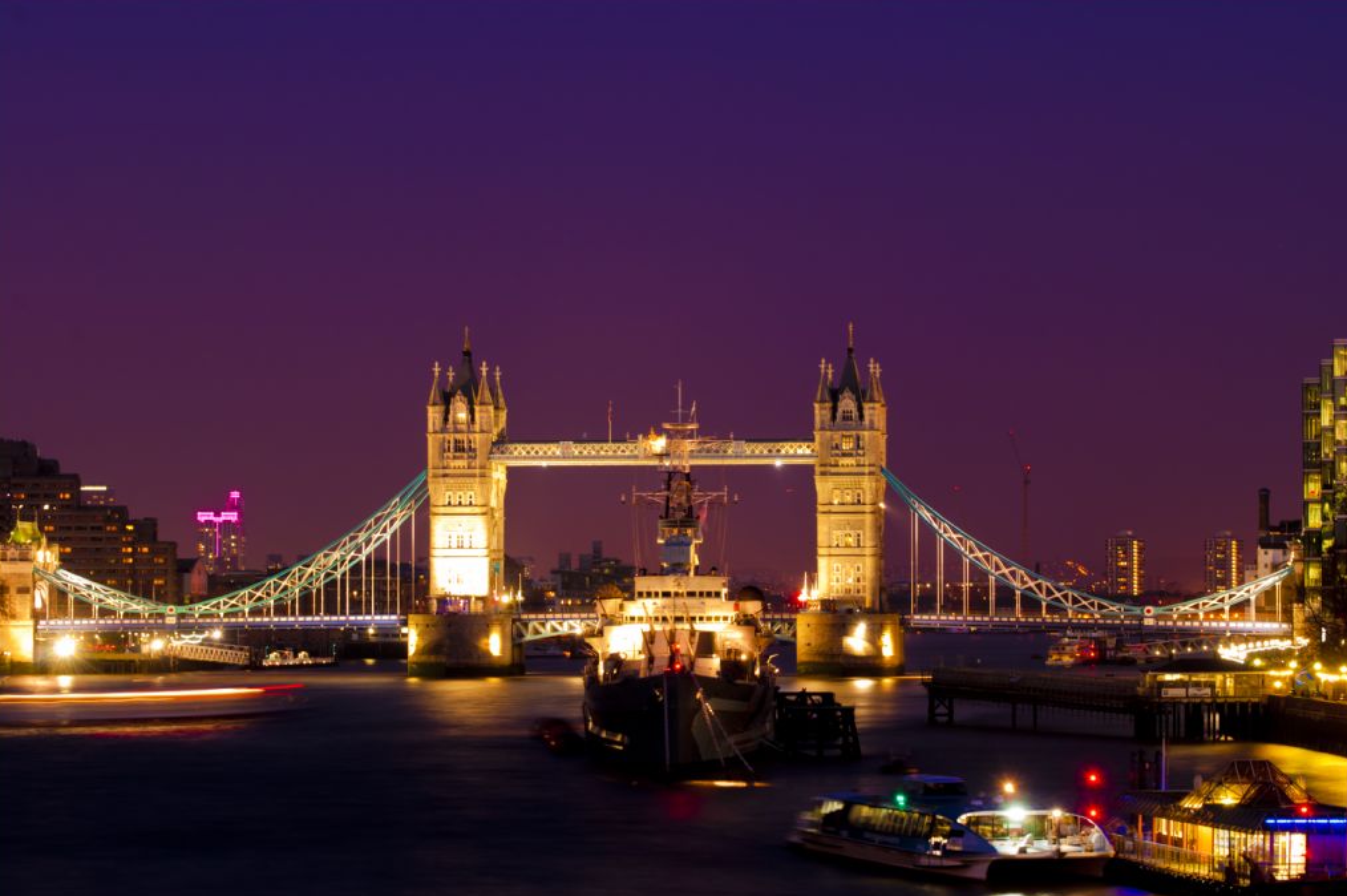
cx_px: 670
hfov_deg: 19.3
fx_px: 3962
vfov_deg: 12.9
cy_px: 448
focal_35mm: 106
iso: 100
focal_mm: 70
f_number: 11
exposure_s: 25
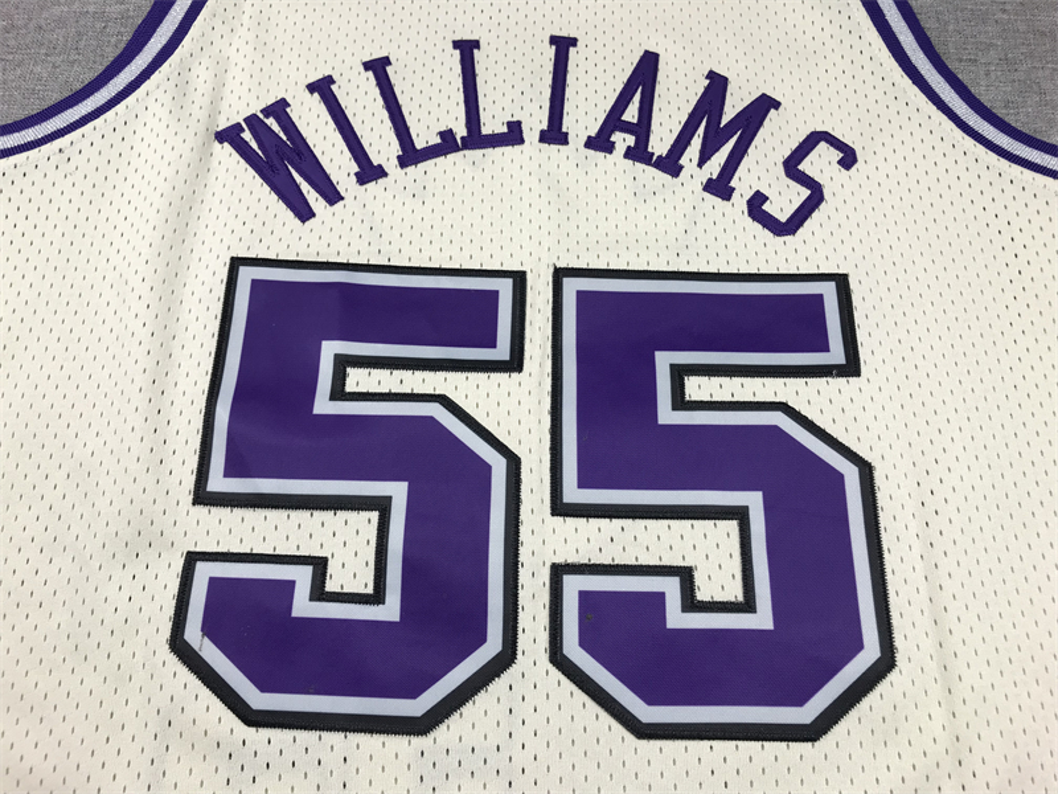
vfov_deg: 49.7
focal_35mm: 28
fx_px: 856
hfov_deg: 63.4
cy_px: 397
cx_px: 529
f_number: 1.8
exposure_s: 1/100
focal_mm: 3.99
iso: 32
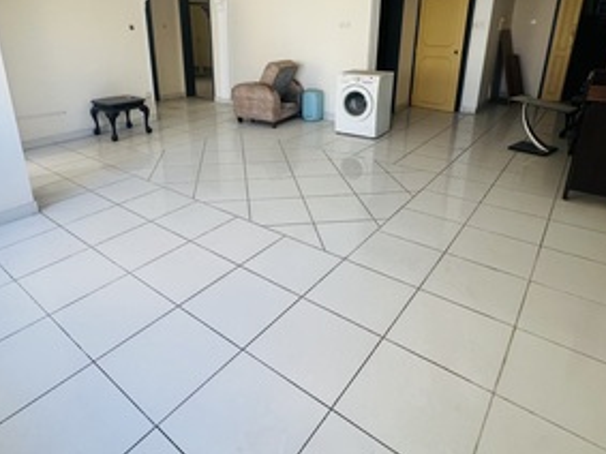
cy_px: 153
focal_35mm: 21
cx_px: 267
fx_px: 367
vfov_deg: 61.9
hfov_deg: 78.7
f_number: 1.8
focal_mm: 1.57
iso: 64
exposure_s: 1/99
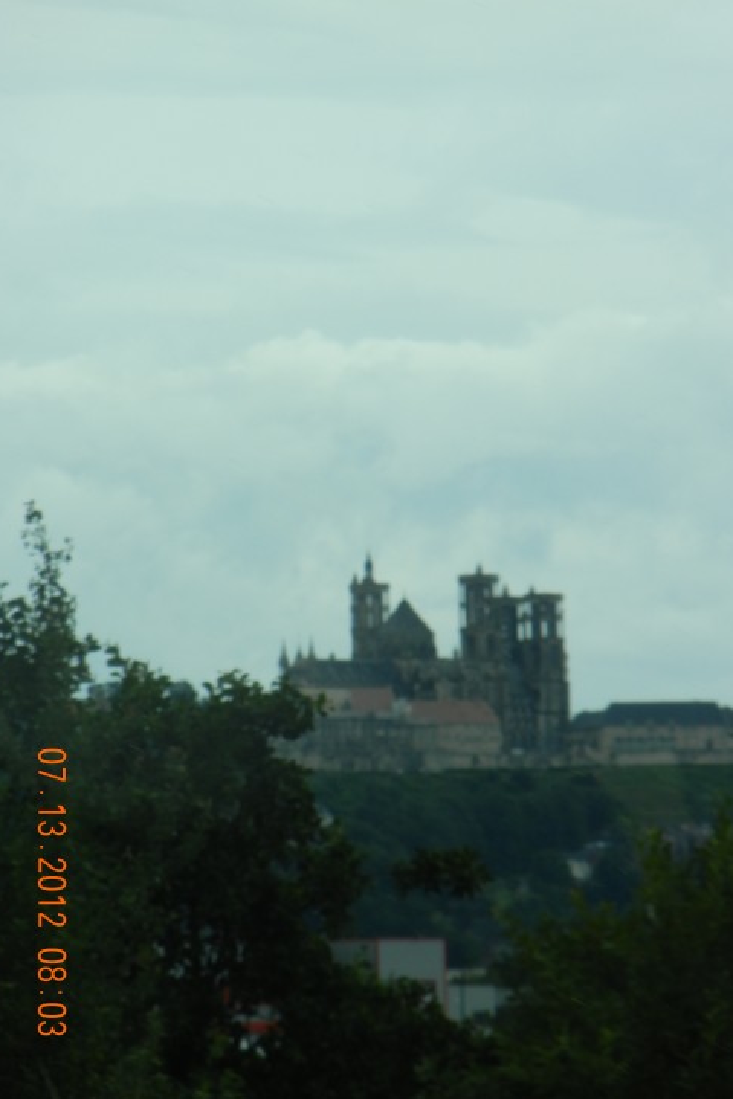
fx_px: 10170
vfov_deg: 6.2
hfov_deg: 4.1
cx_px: 400
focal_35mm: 333
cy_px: 522
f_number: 5.6
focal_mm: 54
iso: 160
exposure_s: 1/596
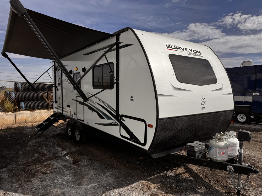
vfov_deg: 56.8
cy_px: 98
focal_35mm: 24
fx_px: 182
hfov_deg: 71.6
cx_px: 131
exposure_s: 1/7937
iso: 80
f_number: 1.78
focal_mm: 6.76
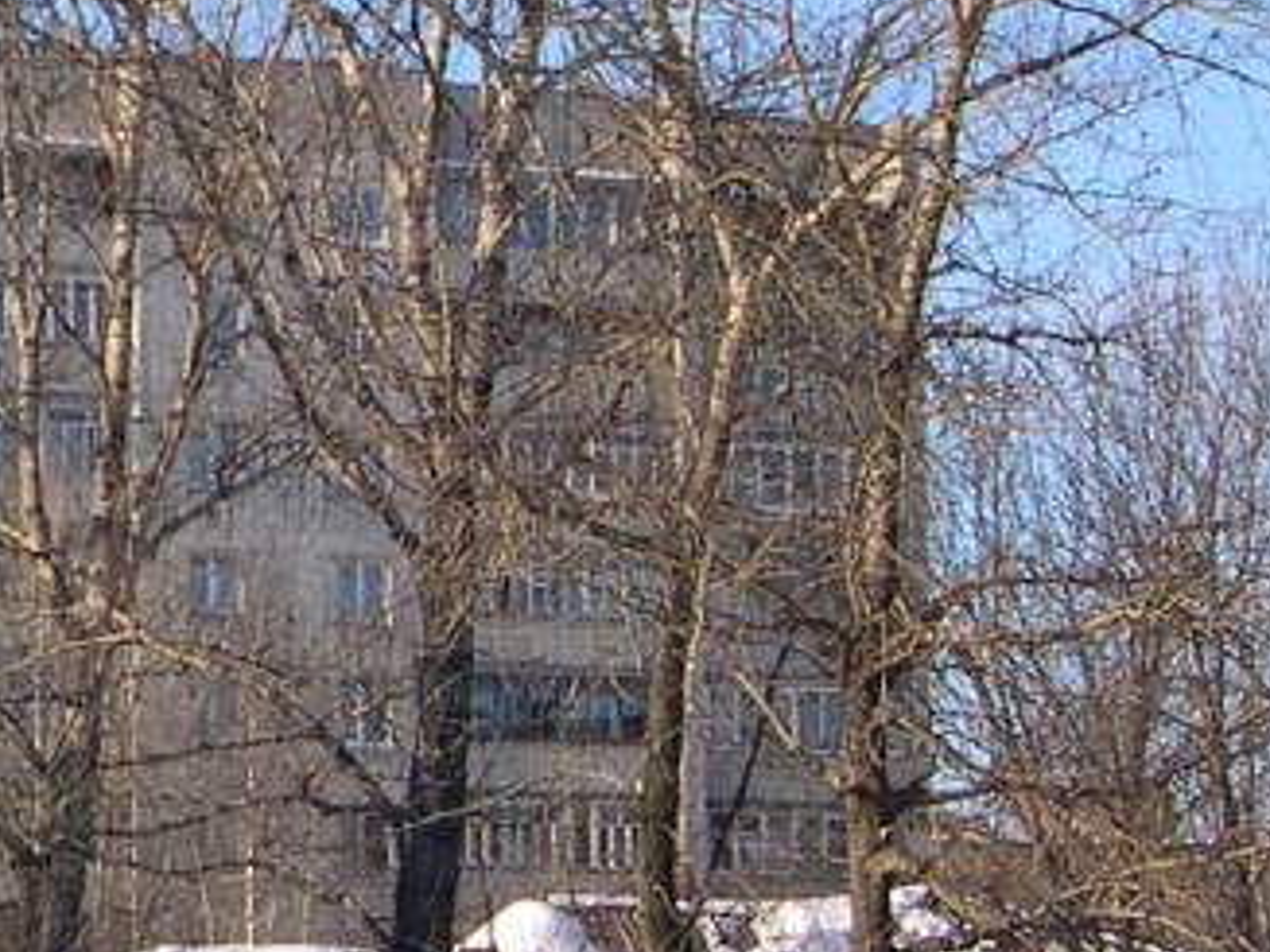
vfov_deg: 9.8
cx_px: -466
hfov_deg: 12.6
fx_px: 5538
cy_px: 340
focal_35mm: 151
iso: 100
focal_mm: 8
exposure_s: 1/133
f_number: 7.6
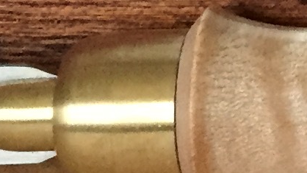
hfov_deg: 8.2
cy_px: -324
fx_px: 2010
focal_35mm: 247
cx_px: 643
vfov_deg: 4.7
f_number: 2.2
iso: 250
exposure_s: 1/24
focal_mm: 4.15
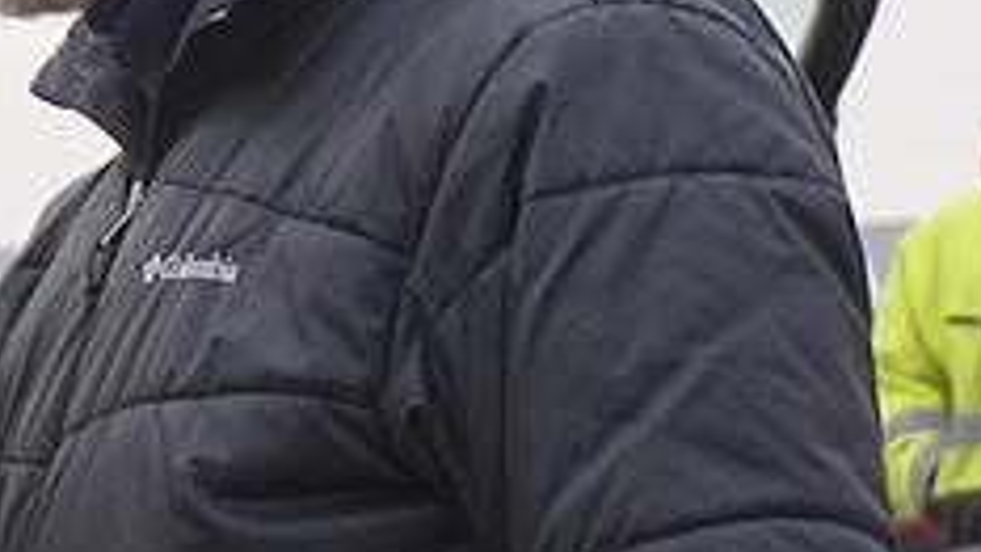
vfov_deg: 3.9
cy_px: 609
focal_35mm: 312
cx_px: -560
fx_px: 8126
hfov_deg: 6.8
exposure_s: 1/160
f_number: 5.6
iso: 320
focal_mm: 43
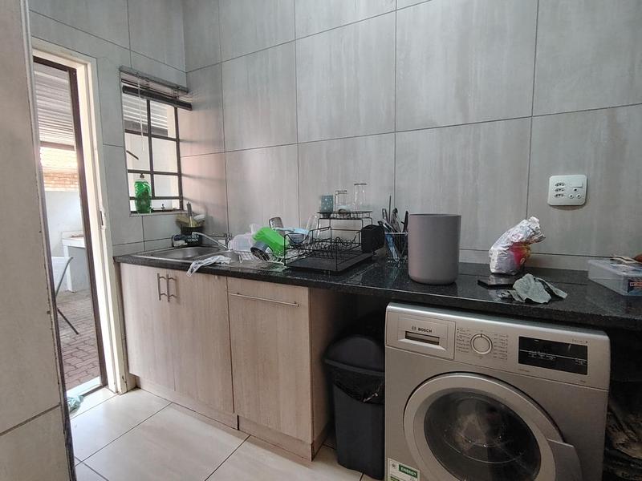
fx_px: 315
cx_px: 321
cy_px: 240
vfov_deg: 74.7
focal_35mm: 17
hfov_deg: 91.0
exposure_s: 1/50
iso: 174
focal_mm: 1.42
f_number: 2.2
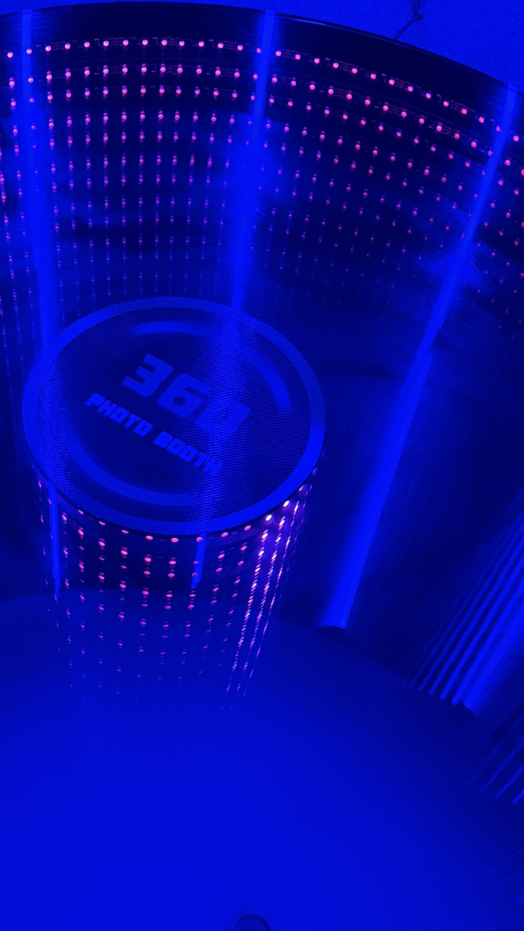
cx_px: 124
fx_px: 1210
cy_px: 631
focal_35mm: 49
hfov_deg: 24.1
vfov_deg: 41.5
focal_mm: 6.76
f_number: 1.78
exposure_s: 1/57
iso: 640
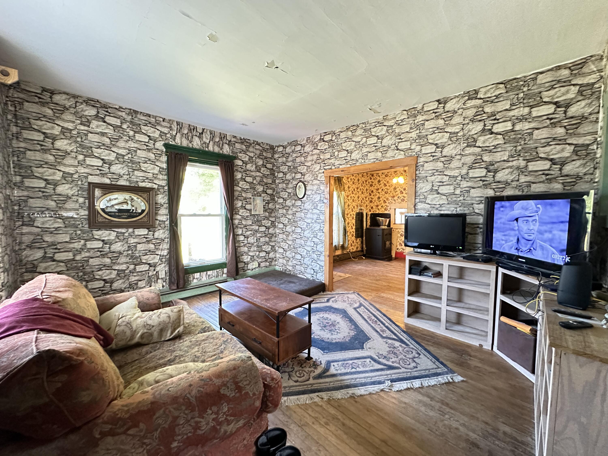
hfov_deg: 102.1
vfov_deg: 85.7
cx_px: 304
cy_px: 228
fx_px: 246
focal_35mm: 14
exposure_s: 1/60
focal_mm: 2.22
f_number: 2.2
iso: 1000
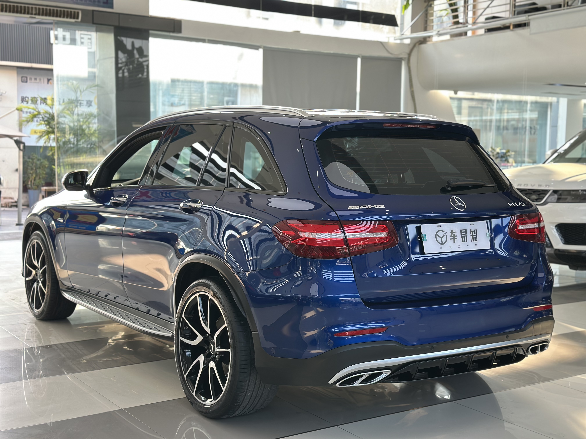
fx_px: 813
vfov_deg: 30.3
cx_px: 293
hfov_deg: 39.7
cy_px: 220
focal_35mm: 48
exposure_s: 1/100
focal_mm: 6.86
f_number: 1.78
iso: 125
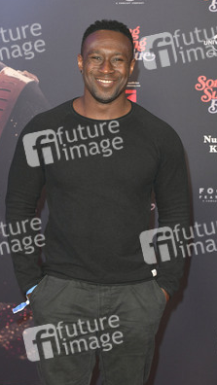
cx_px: 101
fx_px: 756
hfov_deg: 16.3
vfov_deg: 28.6
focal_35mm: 74
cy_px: 192
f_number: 6.3
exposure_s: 1/250
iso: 1600
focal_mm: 70
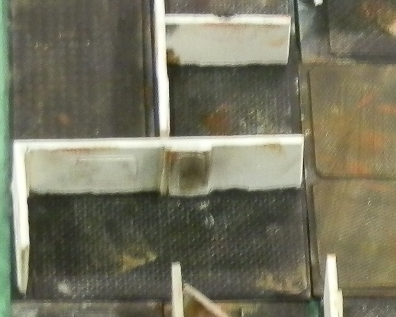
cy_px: 420
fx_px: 3622
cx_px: 778
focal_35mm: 309
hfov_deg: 6.1
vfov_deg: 5.0
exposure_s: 1/8
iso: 200
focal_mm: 10.99
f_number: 3.7
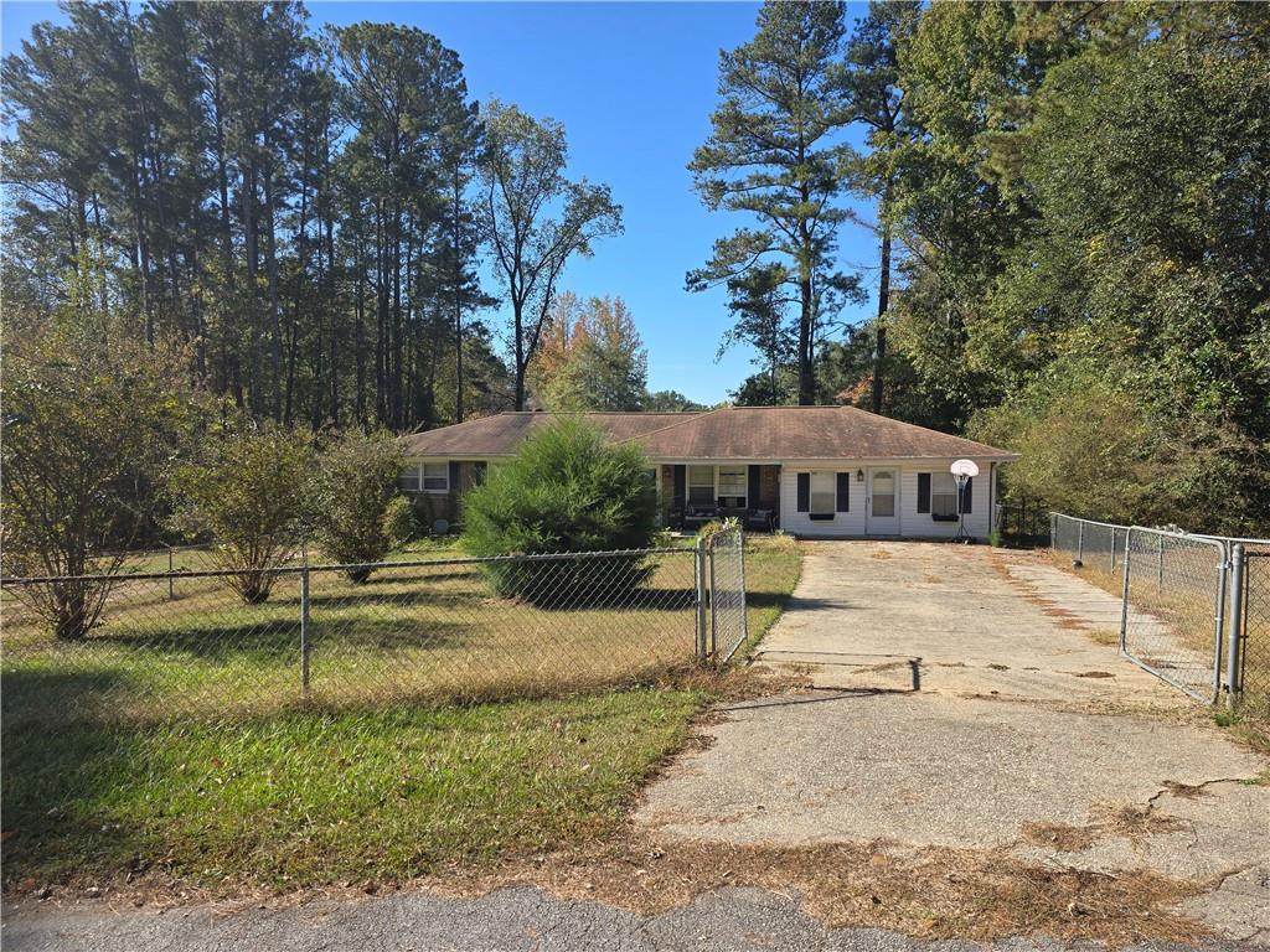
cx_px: 635
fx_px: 844
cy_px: 476
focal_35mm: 23
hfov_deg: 73.9
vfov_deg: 58.9
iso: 12
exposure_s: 1/518
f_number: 1.7
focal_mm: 6.3
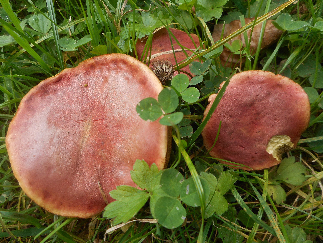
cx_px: 162
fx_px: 233
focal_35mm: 25
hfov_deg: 69.4
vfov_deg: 54.9
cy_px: 122
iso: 80
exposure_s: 1/125
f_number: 3.7
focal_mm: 4.5
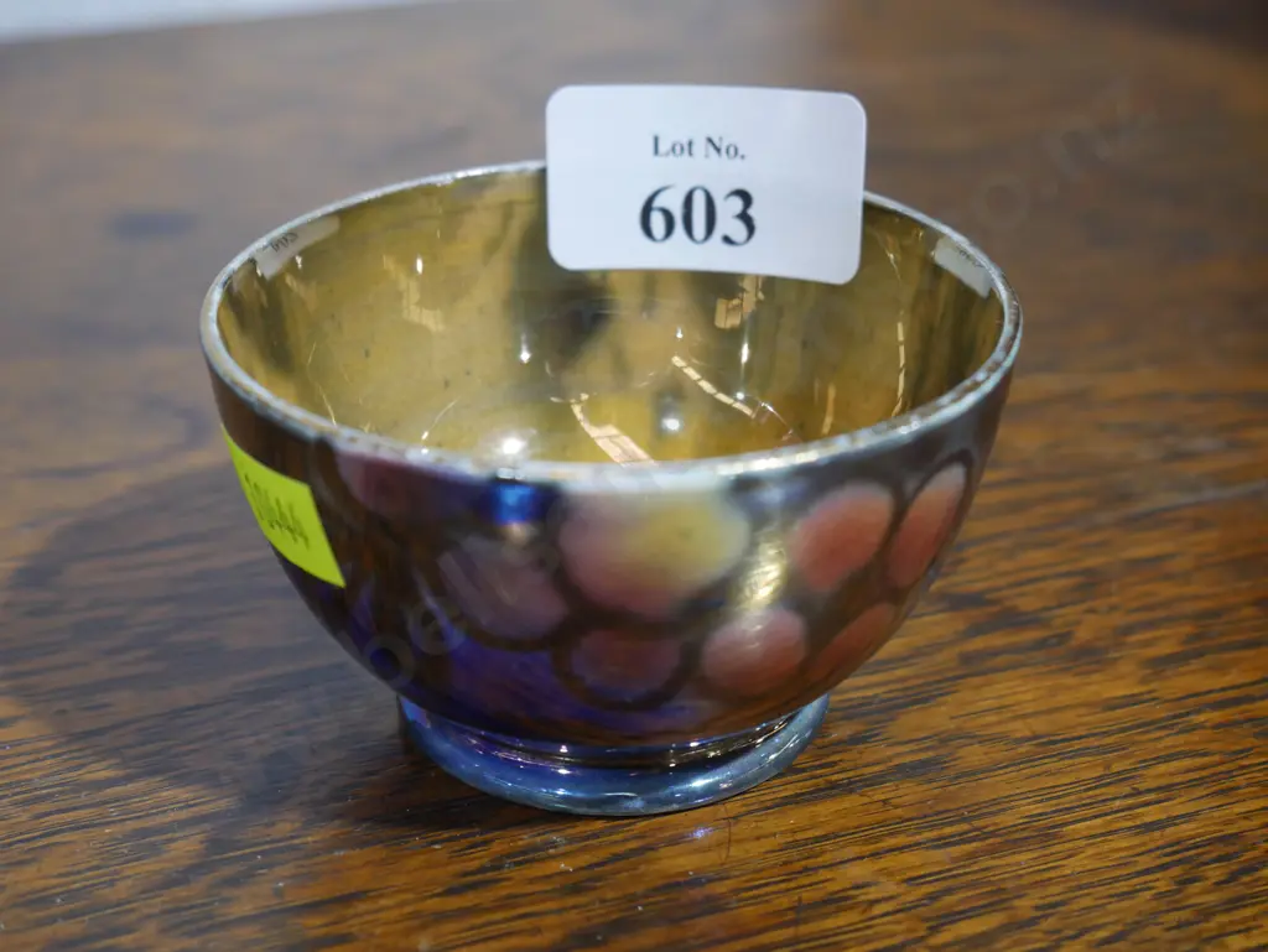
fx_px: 2126
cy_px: 476
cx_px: 634
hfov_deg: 33.2
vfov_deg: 25.3
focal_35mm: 58
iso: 1250
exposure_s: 1/60
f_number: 5.4
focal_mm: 29
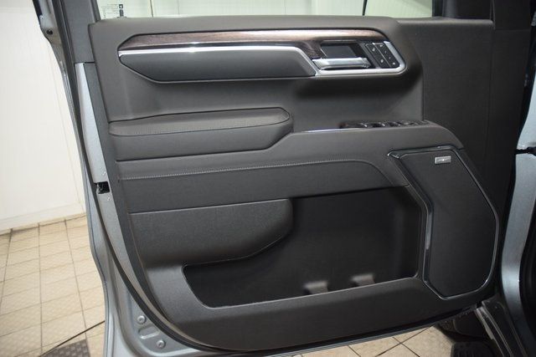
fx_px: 402
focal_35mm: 27
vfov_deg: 48.0
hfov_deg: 67.4
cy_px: 178
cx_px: 268
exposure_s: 1/60
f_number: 3.5
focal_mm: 18
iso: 1250
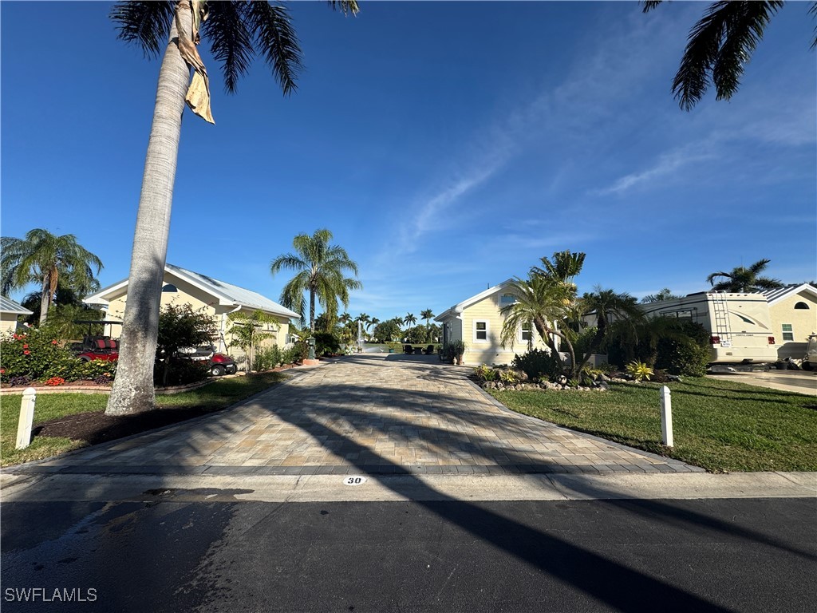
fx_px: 330
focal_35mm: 14
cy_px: 306
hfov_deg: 102.1
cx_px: 408
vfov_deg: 85.7
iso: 50
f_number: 2.2
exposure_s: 1/2770
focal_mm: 2.22
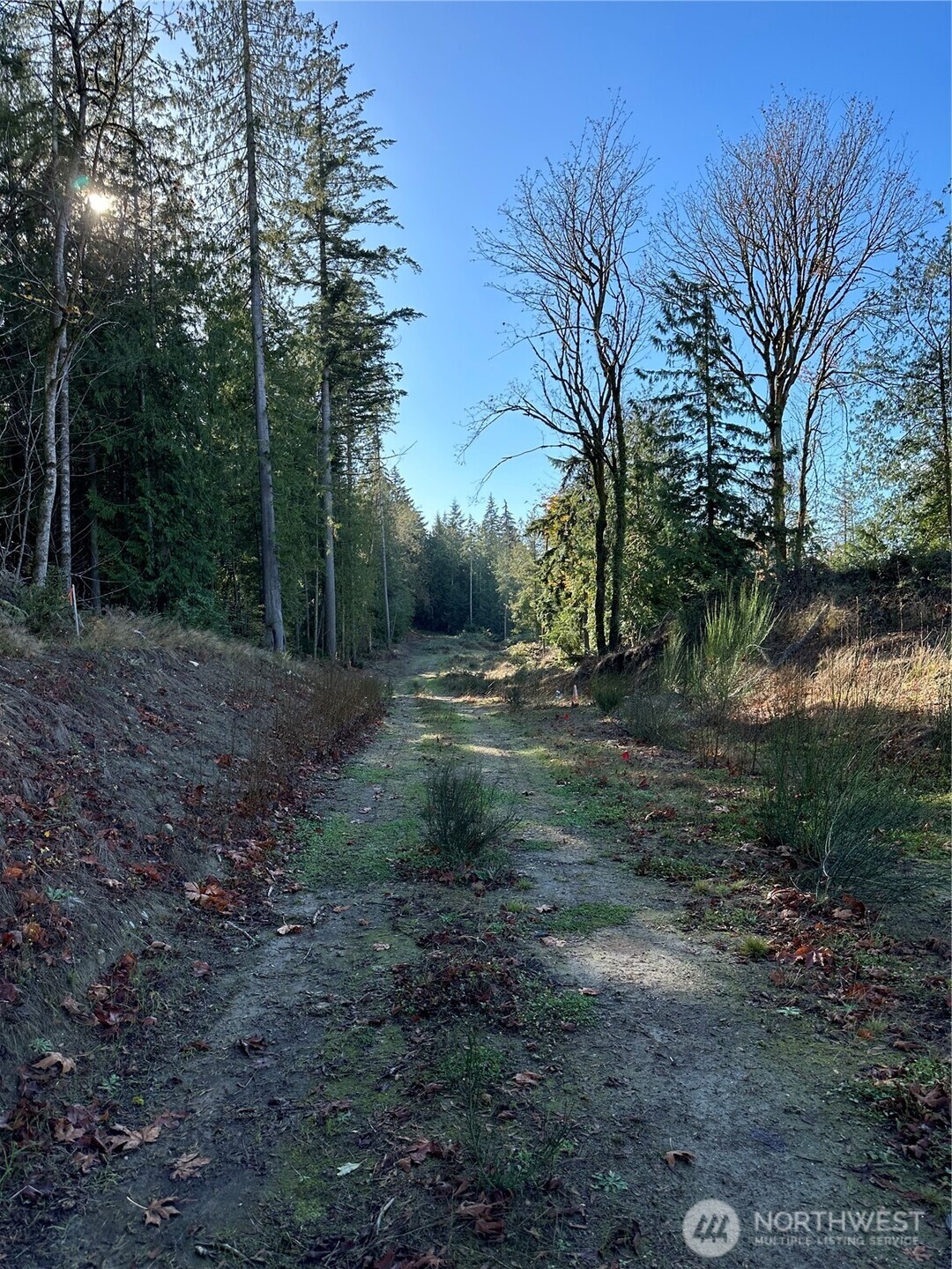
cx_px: 476
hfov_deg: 56.8
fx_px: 880
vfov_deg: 71.6
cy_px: 634
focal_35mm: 24
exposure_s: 1/1495
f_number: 1.78
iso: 80
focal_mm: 6.86
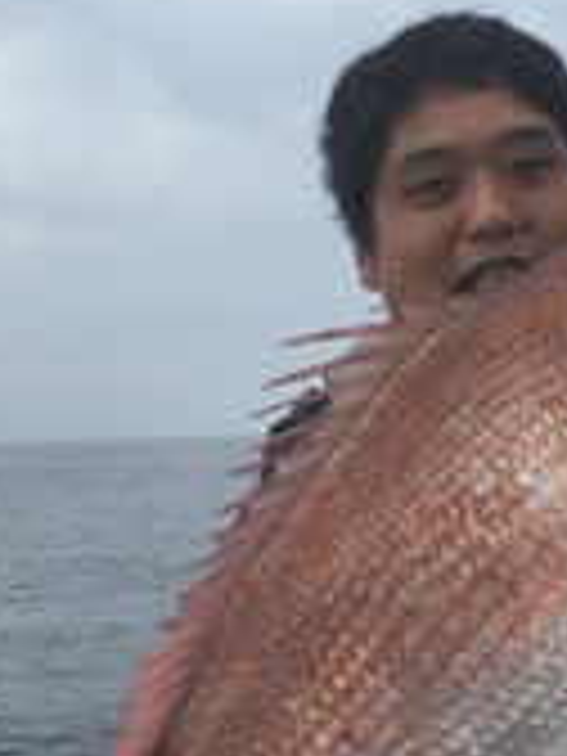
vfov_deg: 27.9
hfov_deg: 21.1
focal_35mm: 69
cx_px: 432
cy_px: 544
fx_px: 1507
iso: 25
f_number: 2.2
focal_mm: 4.15
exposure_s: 1/334
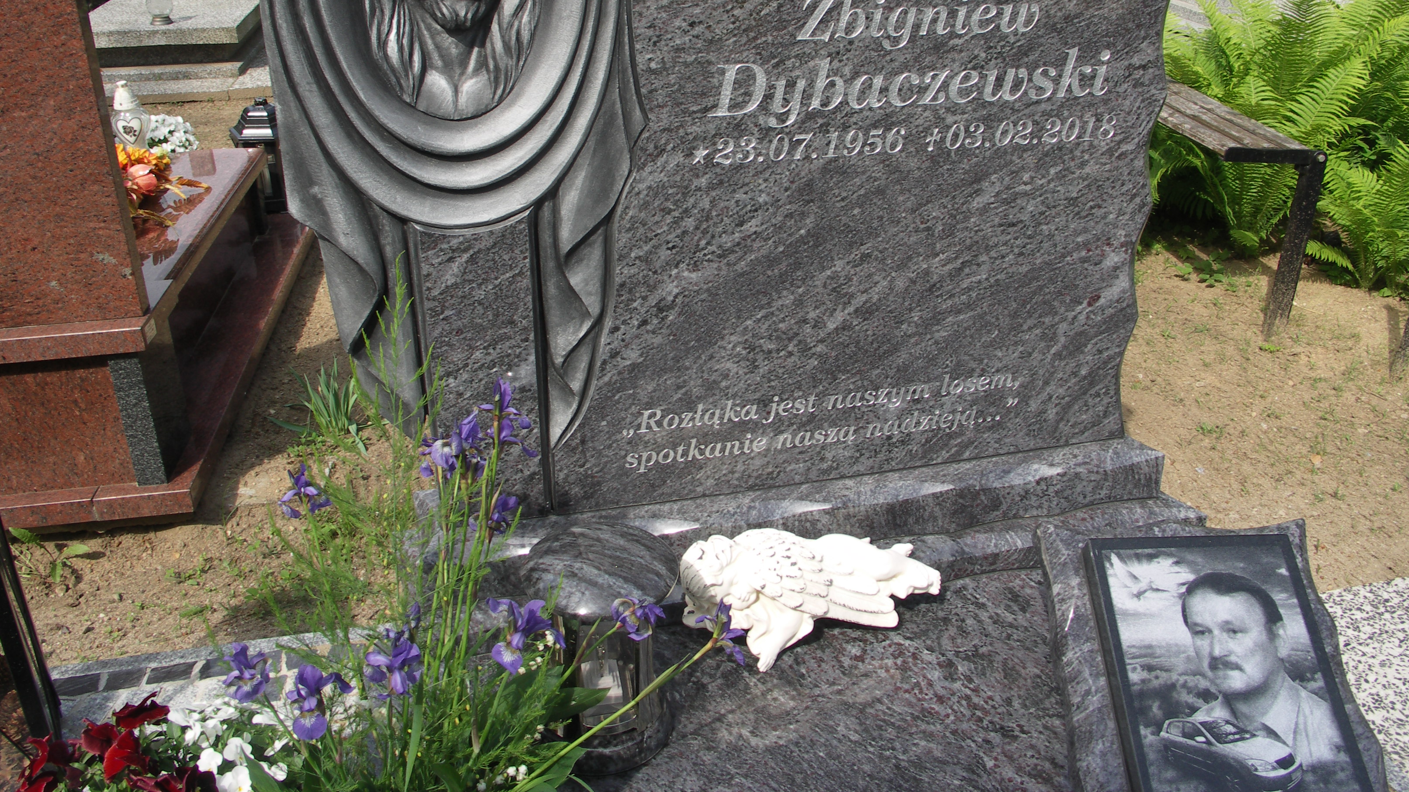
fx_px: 1233
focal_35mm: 33
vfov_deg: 35.3
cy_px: 271
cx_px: 705
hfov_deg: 59.5
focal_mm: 7.8
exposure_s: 1/200
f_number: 5.6
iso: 50
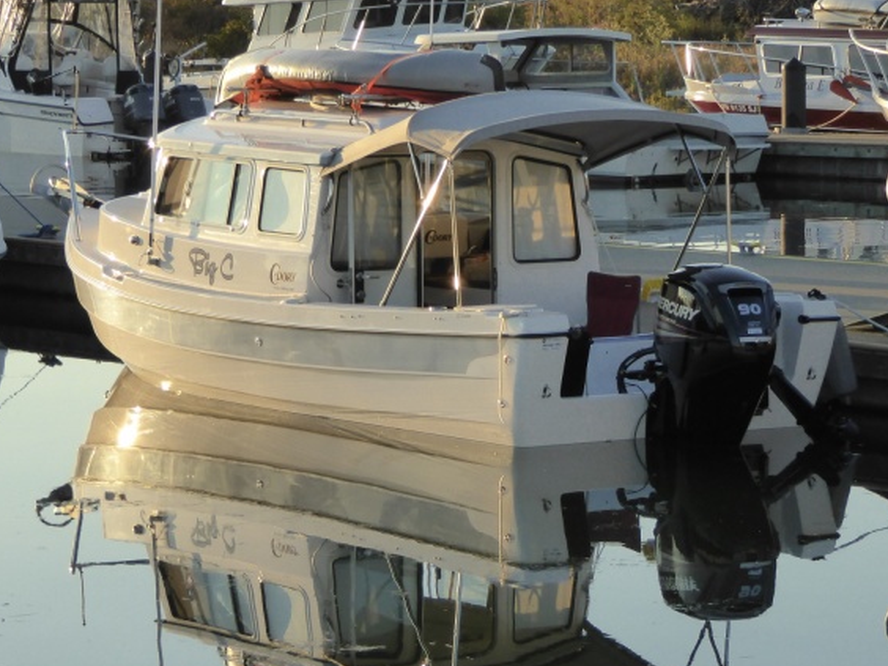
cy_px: 381
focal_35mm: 166
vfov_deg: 8.9
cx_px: 458
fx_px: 4258
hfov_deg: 11.9
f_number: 5.1
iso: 200
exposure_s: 1/250
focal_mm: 19
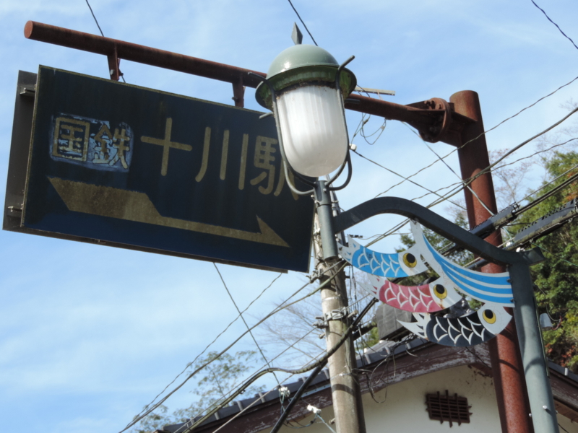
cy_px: 216
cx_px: 289
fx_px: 2004
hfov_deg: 16.4
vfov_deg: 12.3
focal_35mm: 120
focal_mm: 21.4
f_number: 4.2
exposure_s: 1/320
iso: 80
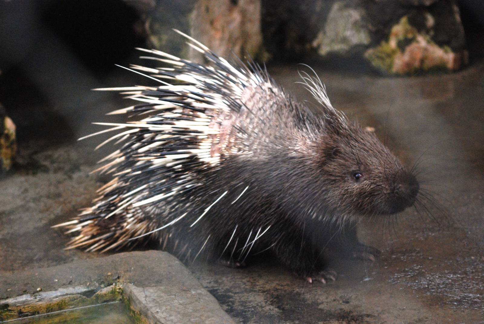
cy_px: 162
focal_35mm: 165
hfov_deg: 12.4
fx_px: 2221
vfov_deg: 8.3
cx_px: 242
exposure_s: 1/160
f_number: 4
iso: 1600
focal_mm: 110
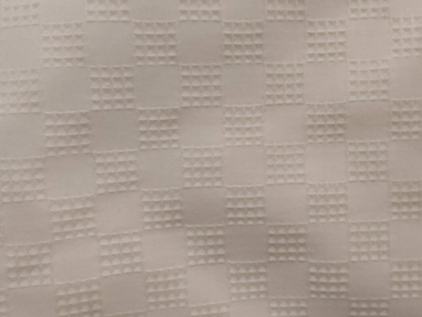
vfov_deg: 42.9
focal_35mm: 33
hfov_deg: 55.0
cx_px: 253
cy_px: 140
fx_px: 402
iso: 250
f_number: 2
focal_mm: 2.78
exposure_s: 1/100
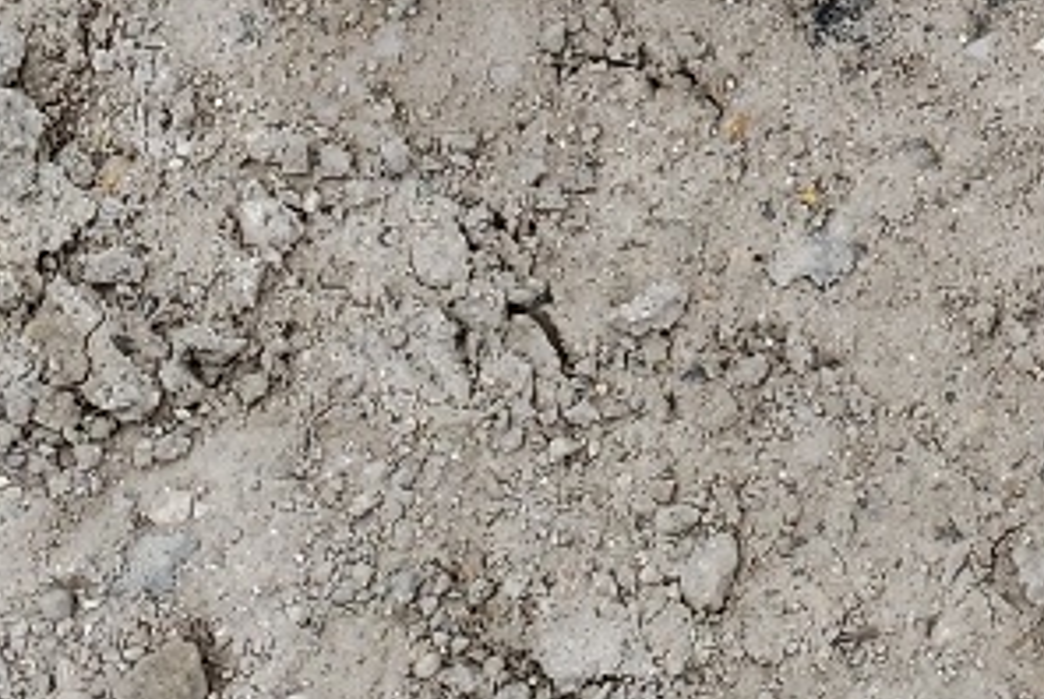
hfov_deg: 12.8
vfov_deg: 8.9
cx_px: 1831
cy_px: -695
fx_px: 4238
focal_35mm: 146
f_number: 1.5
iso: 50
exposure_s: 1/323
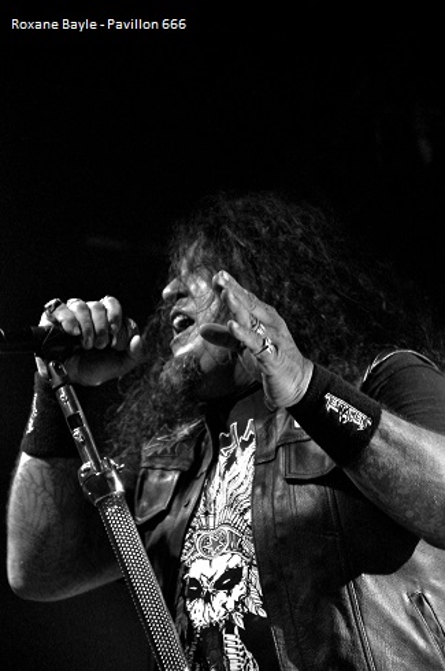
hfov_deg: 8.7
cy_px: 336
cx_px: 222
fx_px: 2930
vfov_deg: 13.1
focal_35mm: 158
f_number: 5.6
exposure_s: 1/60
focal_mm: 105
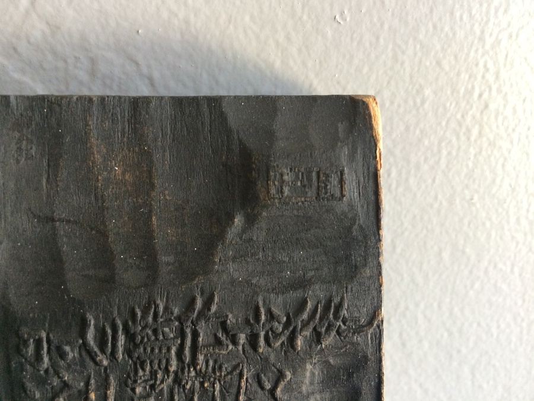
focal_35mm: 30
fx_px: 463
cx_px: 267
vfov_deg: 46.8
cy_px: 200
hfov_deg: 60.0
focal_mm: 4.12
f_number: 2.2
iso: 200
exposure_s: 1/30
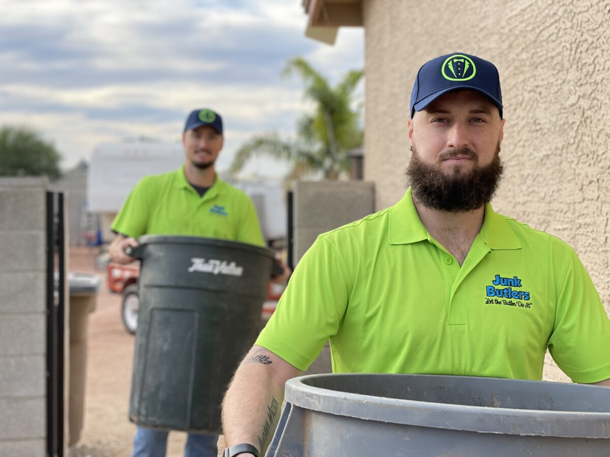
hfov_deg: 36.8
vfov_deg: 28.0
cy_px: 228
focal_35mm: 52
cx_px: 305
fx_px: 916
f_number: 2
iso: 32
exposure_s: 1/406
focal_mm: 6
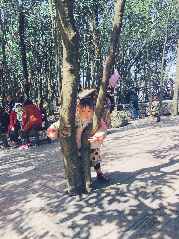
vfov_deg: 61.7
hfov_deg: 48.2
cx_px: 90
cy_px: 120
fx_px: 200
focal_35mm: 29
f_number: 2.2
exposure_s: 1/475
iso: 25
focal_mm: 4.15
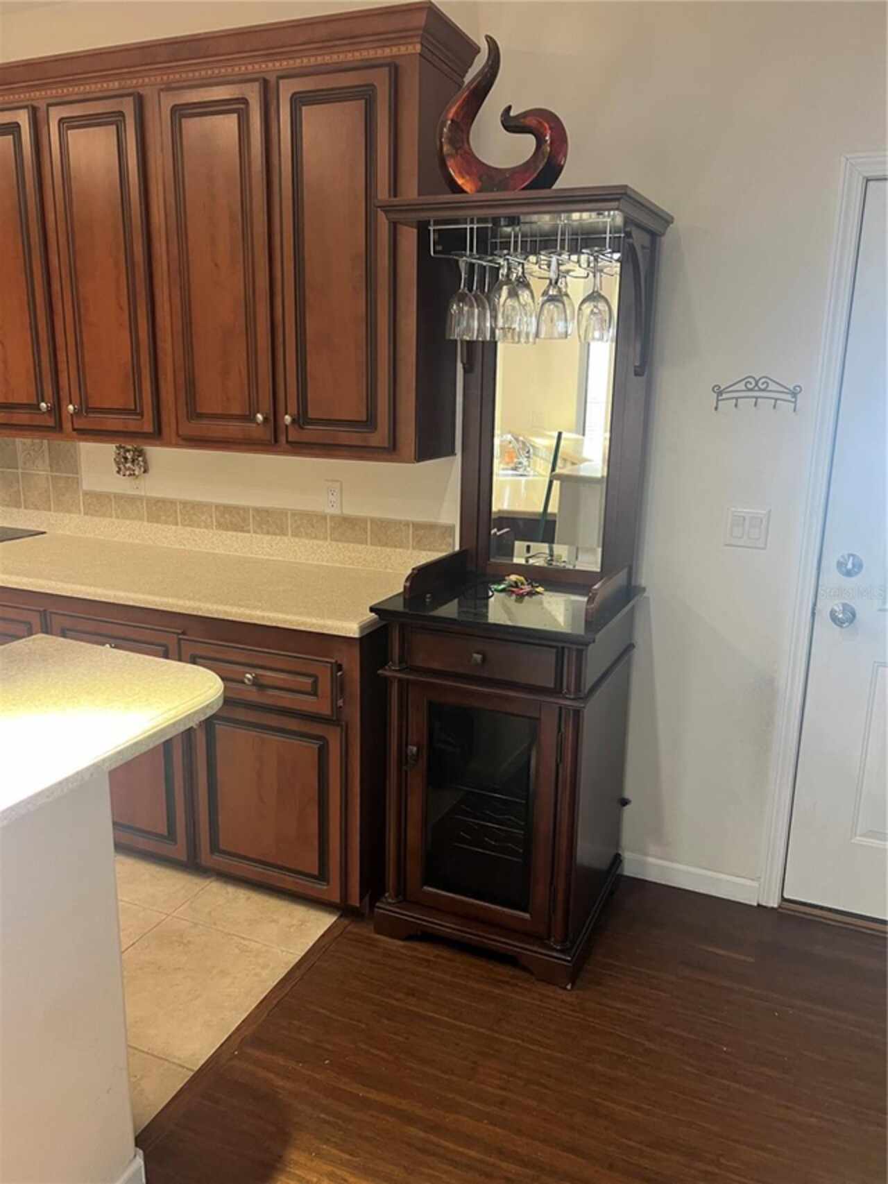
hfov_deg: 53.1
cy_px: 592
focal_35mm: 26
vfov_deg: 67.3
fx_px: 889
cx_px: 444
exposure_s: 1/60
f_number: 1.5
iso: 200
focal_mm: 5.7
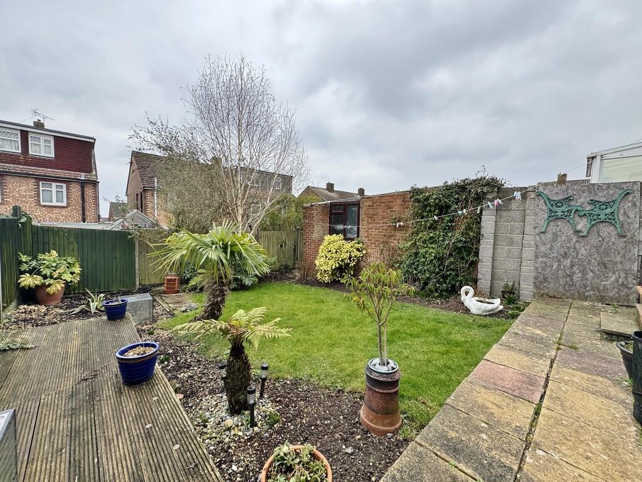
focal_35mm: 14
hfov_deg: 102.1
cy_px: 241
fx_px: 260
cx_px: 321
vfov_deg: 85.7
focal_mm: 2.22
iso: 40
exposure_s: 1/224
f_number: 2.2
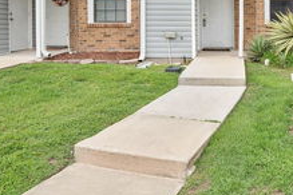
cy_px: -13
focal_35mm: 35
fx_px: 285
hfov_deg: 52.0
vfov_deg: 33.5
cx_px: 221
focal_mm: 16
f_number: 5
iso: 800
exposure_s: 1/3200
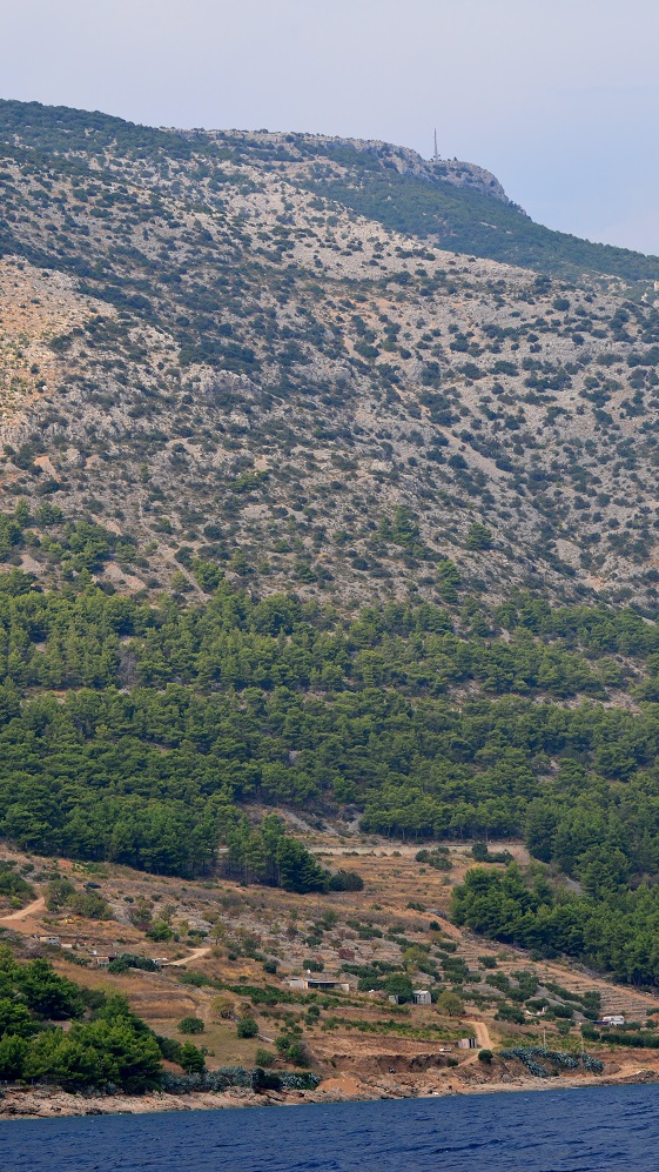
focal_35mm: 110
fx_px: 3416
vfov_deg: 19.5
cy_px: 586
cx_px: 272
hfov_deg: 11.0
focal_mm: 70
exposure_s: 1/1600
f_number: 5.6
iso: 400
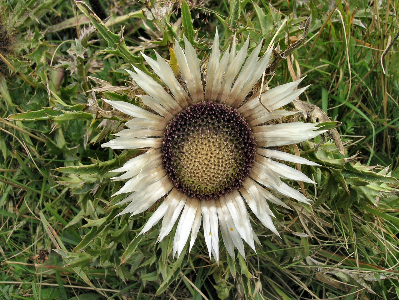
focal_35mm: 34
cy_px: 150
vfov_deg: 41.8
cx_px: 200
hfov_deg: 54.0
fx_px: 392
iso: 50
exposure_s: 1/220
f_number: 4.9
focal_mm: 5.7
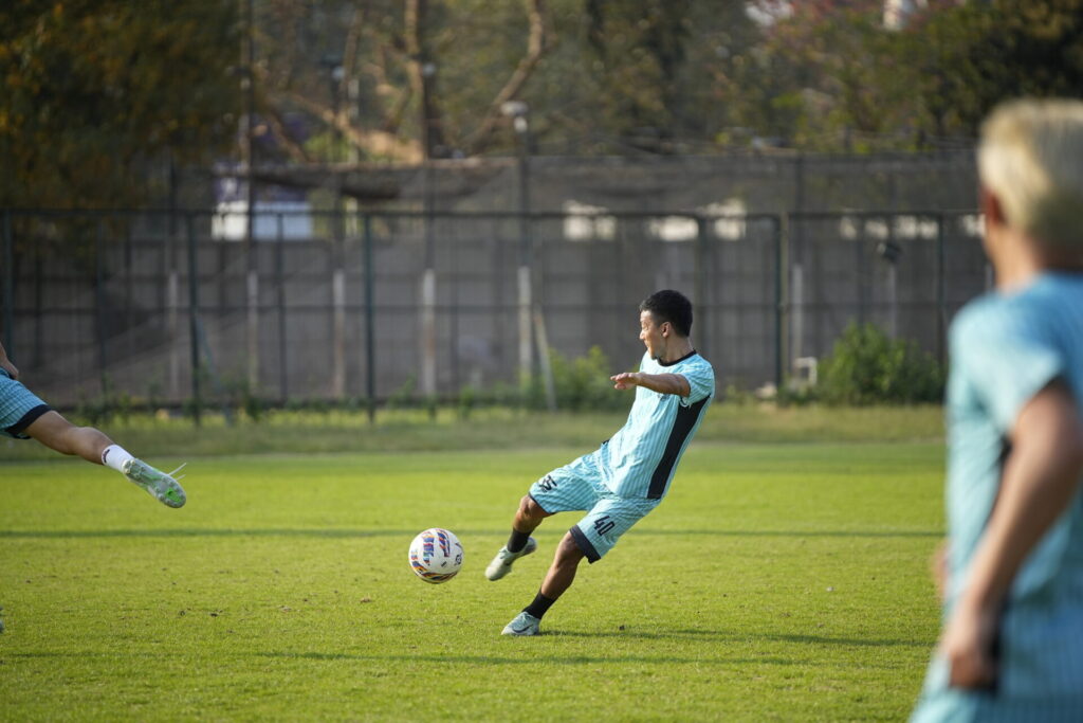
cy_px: 362
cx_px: 542
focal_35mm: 200
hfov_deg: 10.3
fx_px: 6017
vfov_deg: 6.9
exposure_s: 1/2000
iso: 400
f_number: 2.8
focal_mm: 200
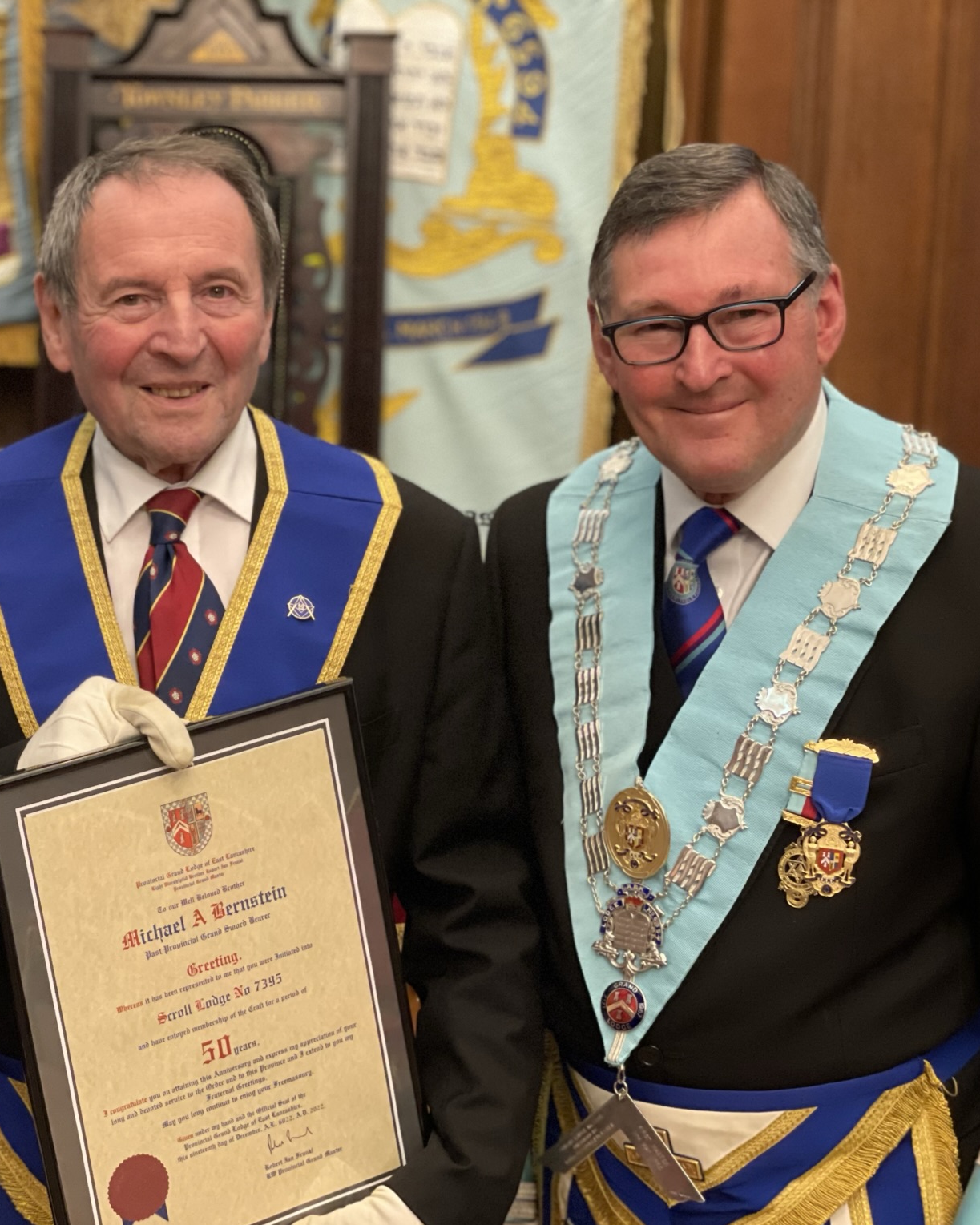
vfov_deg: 27.9
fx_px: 2466
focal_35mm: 68
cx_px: 180
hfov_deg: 22.2
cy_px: 615
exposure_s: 1/25
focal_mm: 6
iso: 400
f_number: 2
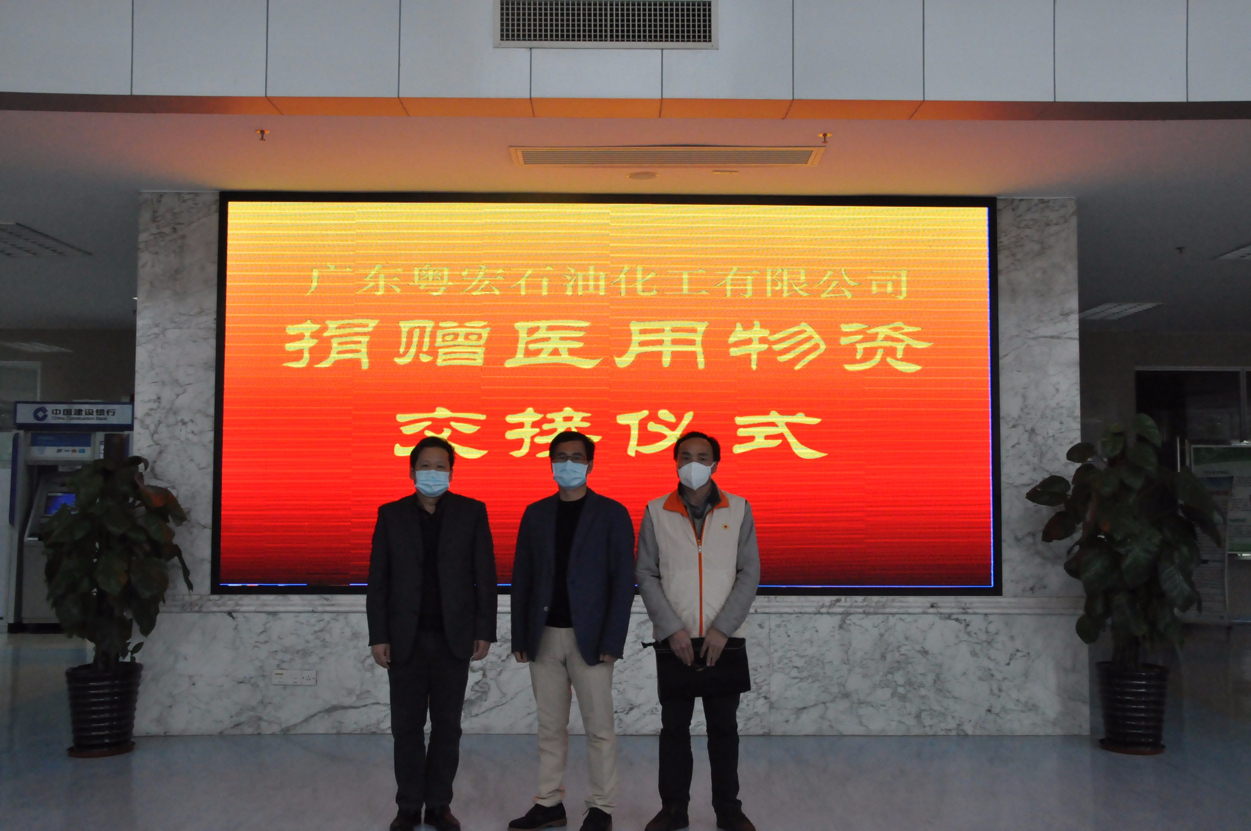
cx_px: 626
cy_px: 416
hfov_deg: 51.3
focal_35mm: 38
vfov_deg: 35.4
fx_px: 1302
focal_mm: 25
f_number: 13
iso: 3200
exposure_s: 1/160
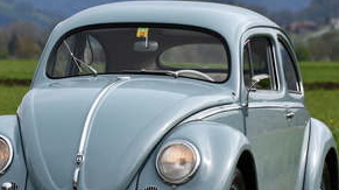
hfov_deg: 4.9
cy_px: 108
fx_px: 3924
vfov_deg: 2.8
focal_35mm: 437
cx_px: 122
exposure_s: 1/250
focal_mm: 135
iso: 220
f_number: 6
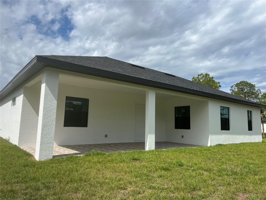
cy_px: 100
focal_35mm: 26
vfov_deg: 53.1
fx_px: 200
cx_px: 133
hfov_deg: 67.3
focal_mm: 5.7
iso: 50
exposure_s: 1/6579
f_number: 1.5
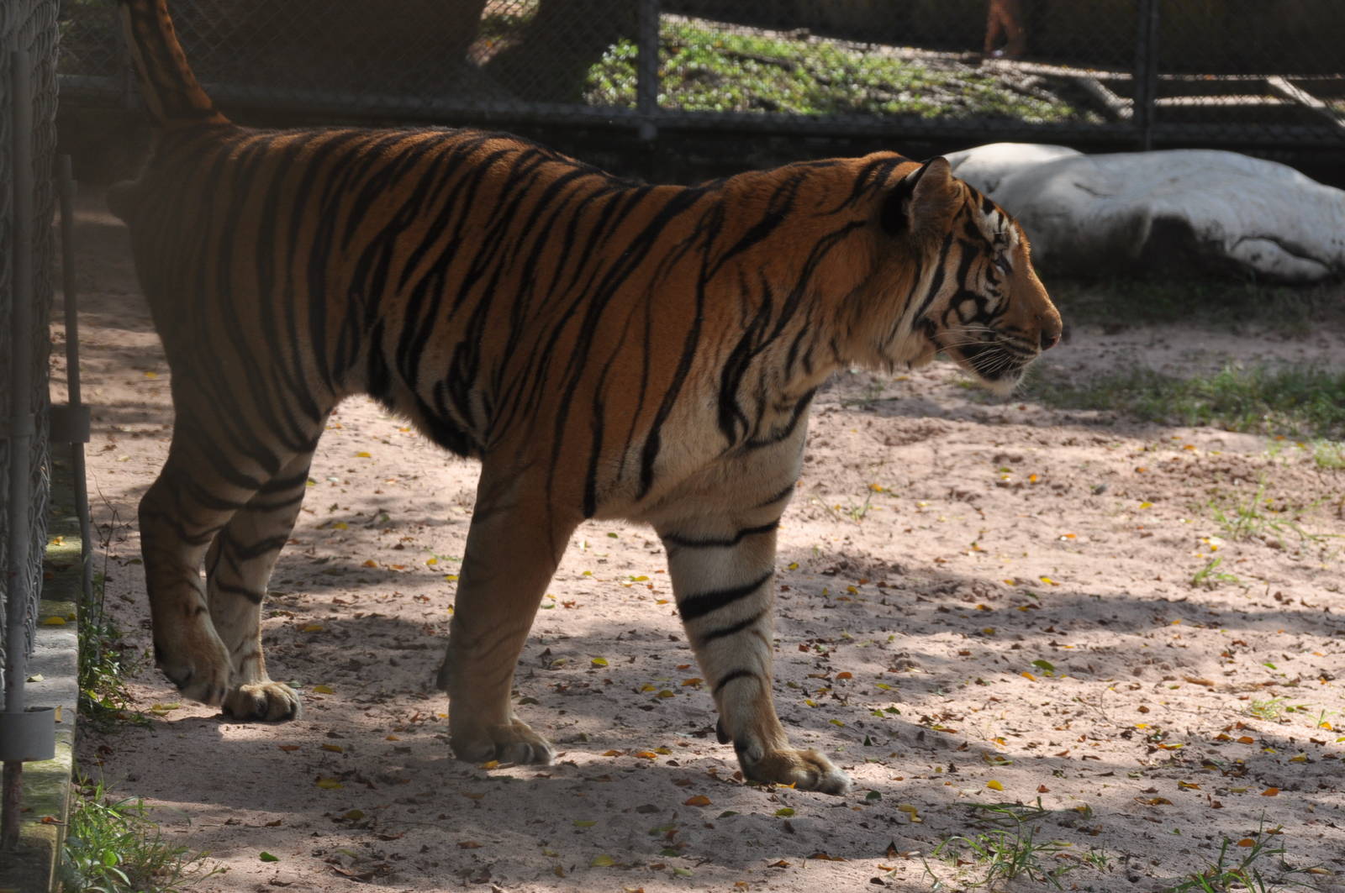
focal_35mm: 202
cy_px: 446
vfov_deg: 6.8
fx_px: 7557
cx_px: 672
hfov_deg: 10.2
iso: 200
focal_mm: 135
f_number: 10
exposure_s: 1/200
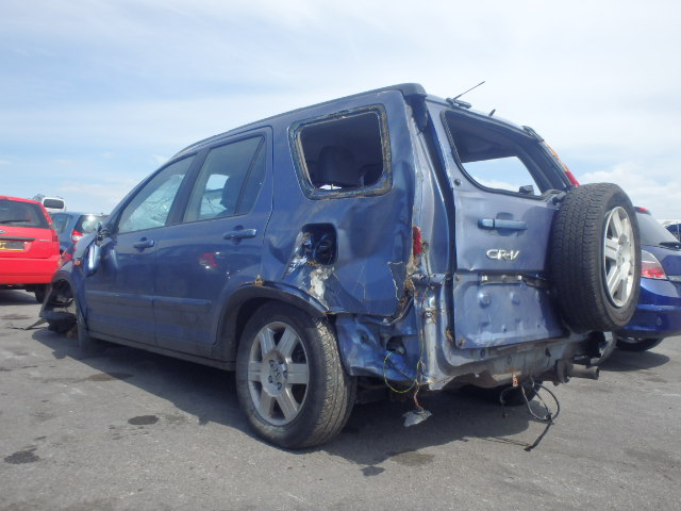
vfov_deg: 49.7
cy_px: 256
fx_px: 551
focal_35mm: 28
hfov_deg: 63.4
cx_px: 340
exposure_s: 1/100
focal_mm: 5
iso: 125
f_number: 11
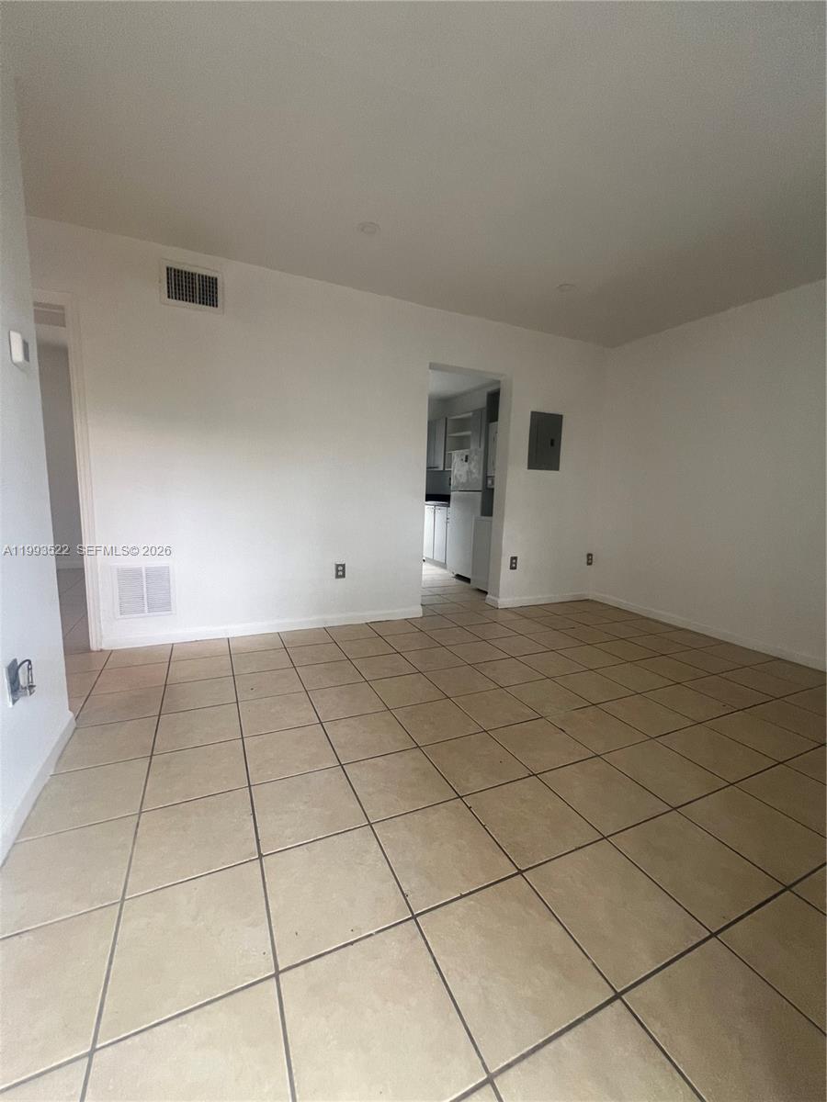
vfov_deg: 106.2
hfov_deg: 89.9
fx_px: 414
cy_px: 551
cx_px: 414
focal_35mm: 13
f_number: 1.8
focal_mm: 1.57
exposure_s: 1/99
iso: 125
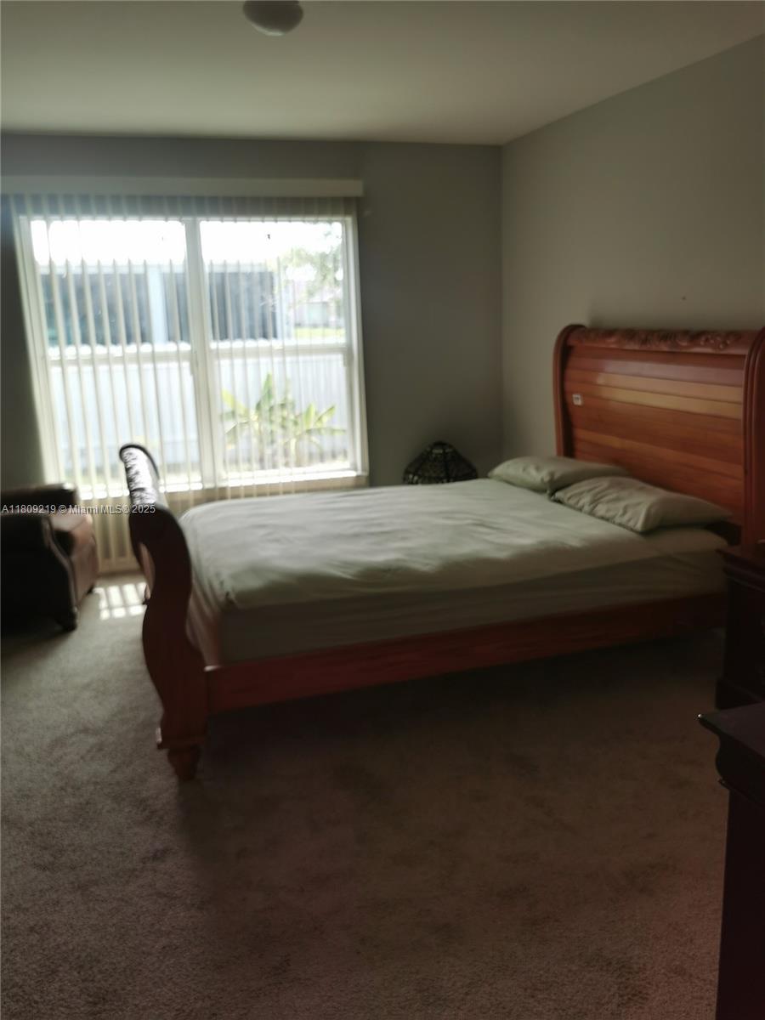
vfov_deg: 60.0
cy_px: 510
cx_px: 382
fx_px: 884
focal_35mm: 30
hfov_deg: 46.8
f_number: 1.6
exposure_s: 1/264
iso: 50
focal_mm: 5.56
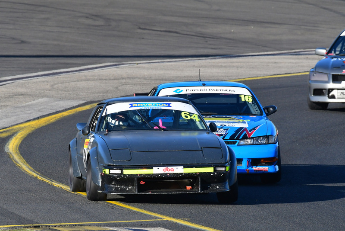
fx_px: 7190
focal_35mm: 750
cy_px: 116
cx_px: 172
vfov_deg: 1.8
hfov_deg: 2.7
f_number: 11
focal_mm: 500
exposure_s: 1/640
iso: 800
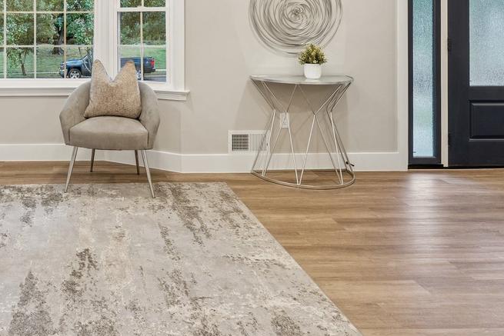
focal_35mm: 33
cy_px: 13
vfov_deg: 36.2
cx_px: 85
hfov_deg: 52.1
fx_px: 468
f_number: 9
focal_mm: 15.2
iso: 250
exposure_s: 1/6
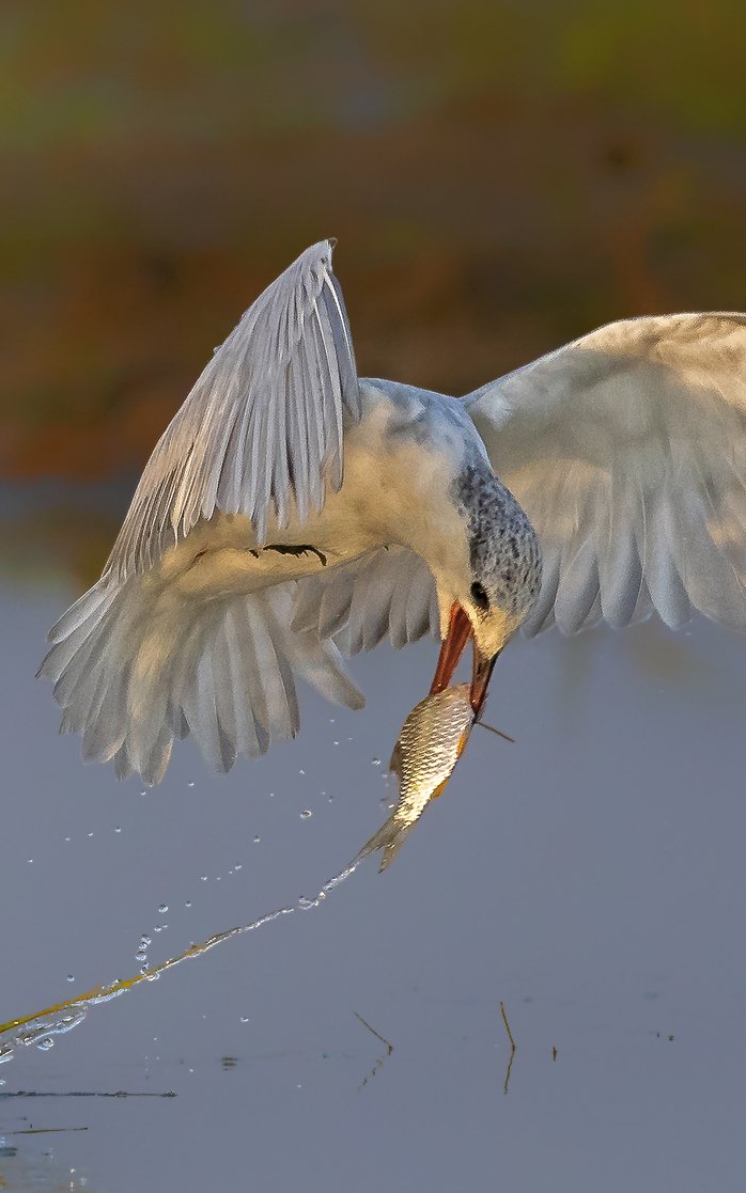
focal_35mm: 739
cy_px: 574
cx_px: 670
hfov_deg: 1.8
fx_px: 24042
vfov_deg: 2.8
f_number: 7.1
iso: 1250
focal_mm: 300
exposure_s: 1/4000
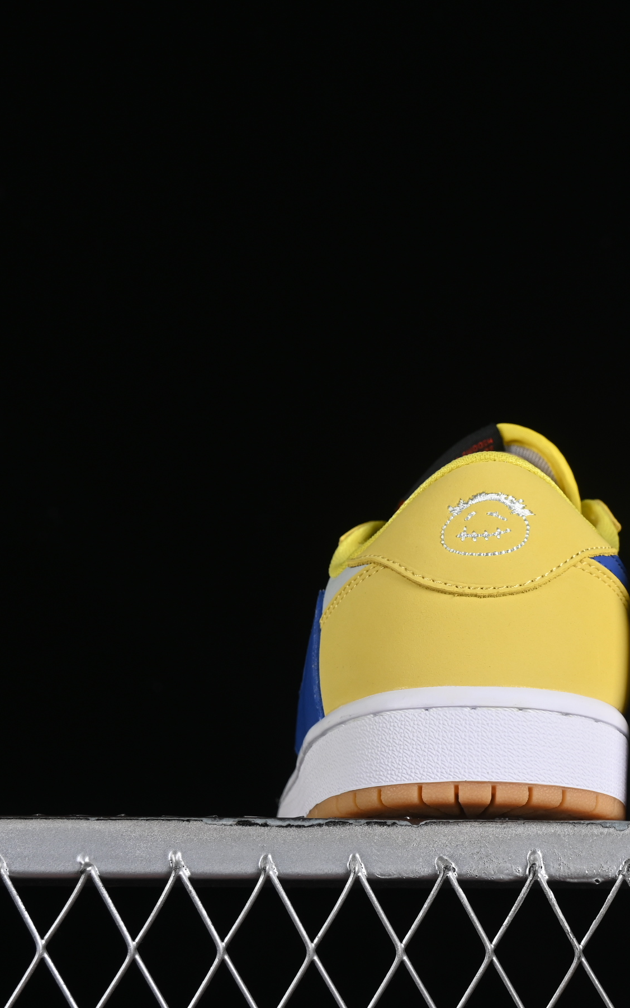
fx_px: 3241
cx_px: 661
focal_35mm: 118
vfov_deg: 17.7
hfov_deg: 11.0
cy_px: 504
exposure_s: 1/80
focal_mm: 50
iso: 160
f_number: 8
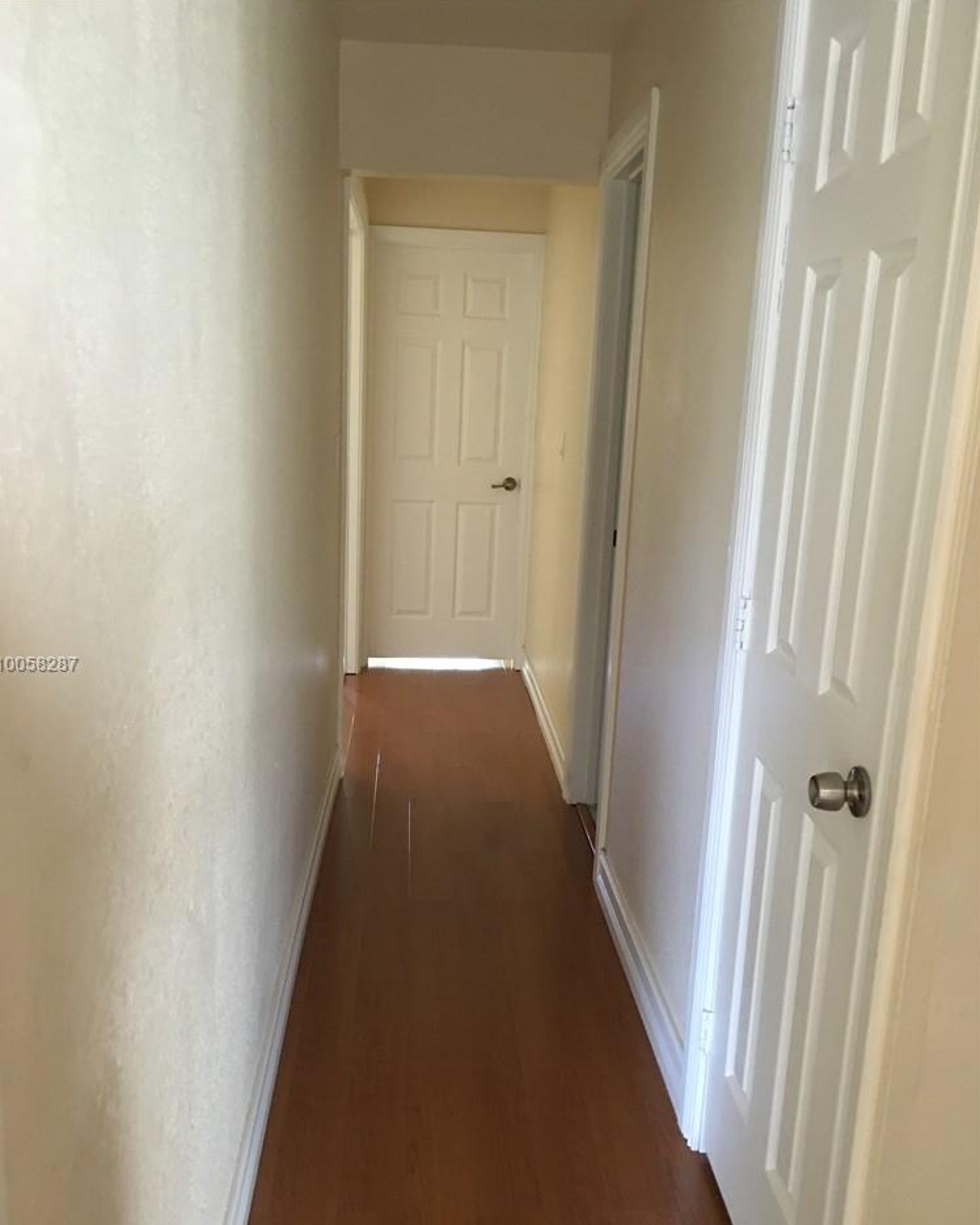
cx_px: 482
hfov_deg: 47.1
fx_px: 1124
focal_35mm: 31
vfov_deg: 57.1
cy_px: 666
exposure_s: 1/8
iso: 80
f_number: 2.2
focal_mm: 4.15
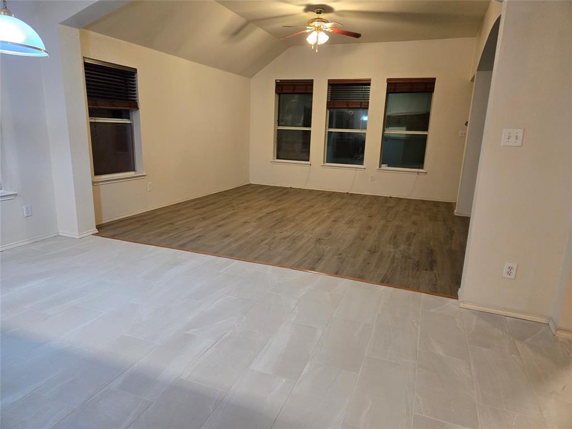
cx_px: 286
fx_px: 380
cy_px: 214
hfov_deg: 73.9
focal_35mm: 23
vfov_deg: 58.9
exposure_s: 1/120
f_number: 1.8
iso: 800
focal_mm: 5.4
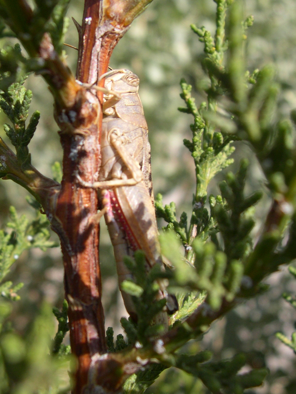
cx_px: 148
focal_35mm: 38
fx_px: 433
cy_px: 197
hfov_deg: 37.7
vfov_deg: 49.0
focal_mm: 8
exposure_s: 1/185
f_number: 7.6
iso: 100
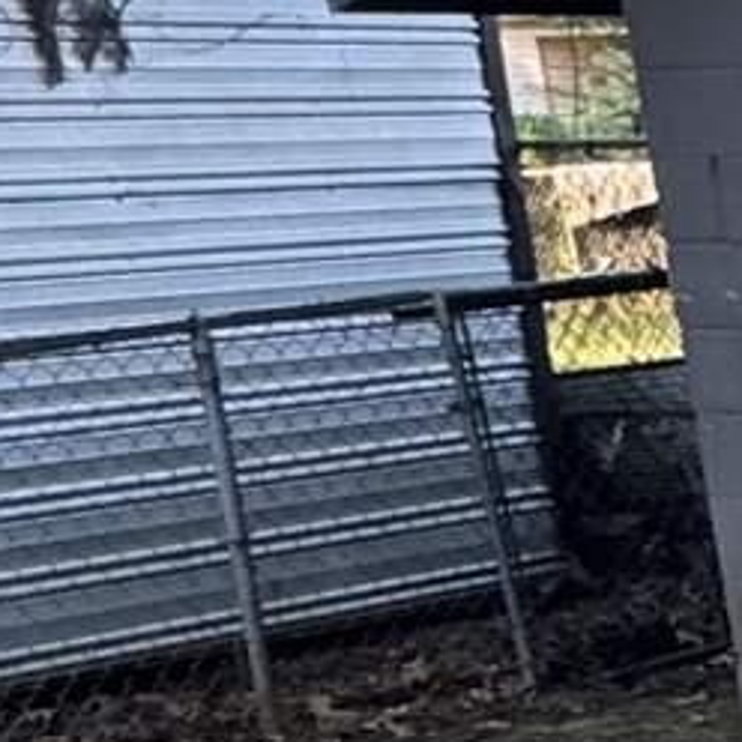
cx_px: 2283
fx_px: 2789
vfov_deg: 14.9
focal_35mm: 115
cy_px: 736
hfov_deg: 10.4
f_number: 2.2
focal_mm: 2.22
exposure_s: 1/99
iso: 250
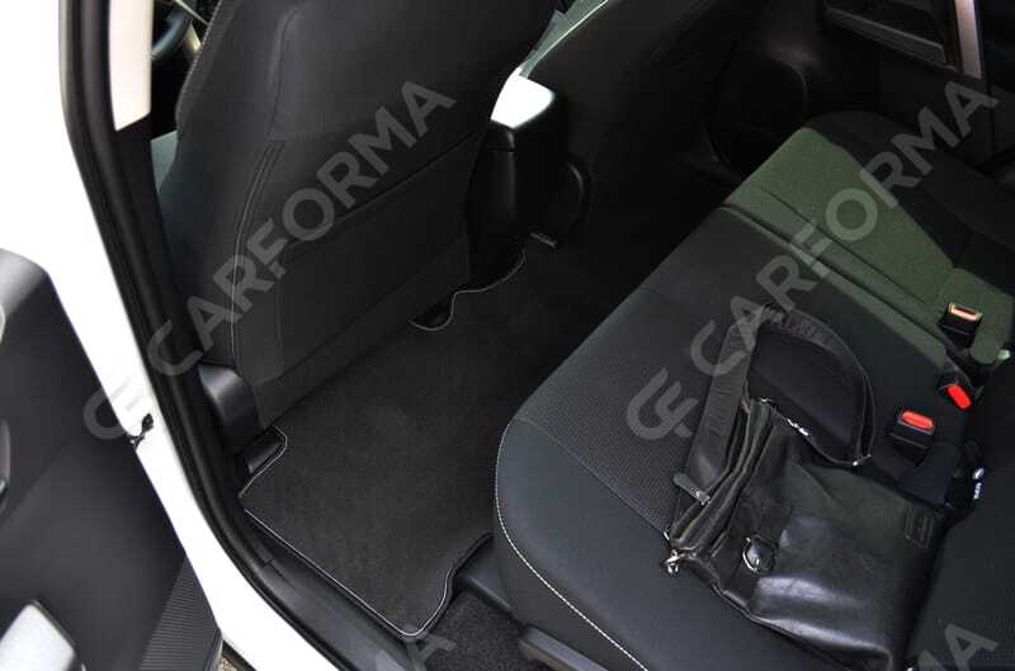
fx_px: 759
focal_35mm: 27
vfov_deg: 47.7
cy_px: 336
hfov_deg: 67.5
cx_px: 508
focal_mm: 18
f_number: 4
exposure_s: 1/60
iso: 640
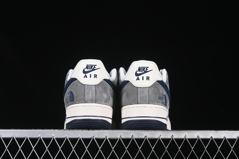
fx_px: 498
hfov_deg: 27.0
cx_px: 120
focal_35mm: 75
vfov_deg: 18.2
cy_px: 80
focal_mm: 50
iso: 160
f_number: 7.1
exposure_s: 1/60
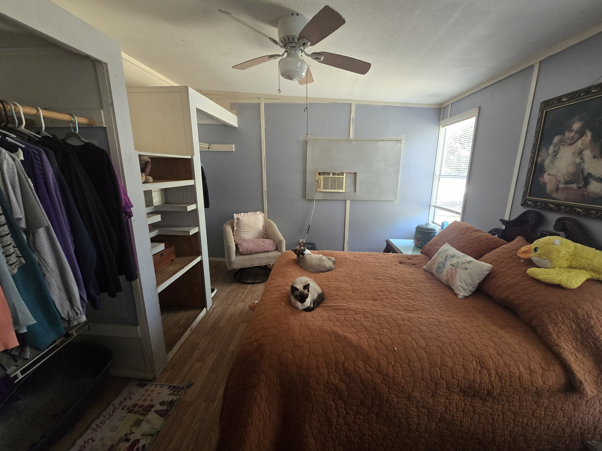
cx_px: 301
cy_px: 226
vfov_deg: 89.9
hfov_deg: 106.2
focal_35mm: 13
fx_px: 226
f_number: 2.2
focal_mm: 2.2
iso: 400
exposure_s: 1/60
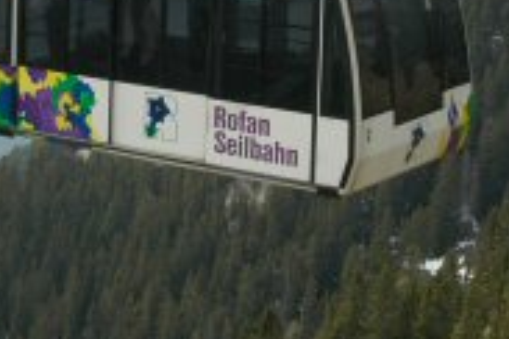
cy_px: -114
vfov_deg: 9.4
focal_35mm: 143
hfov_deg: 14.3
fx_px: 2027
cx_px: 142
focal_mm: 35
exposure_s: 1/160
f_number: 11
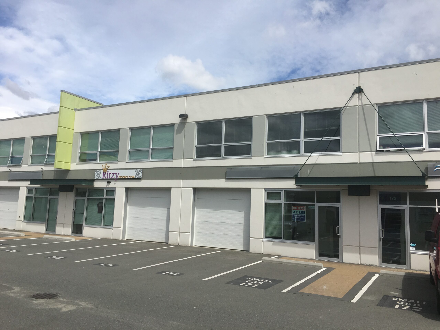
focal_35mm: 29
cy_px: 165
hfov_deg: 61.7
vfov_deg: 48.2
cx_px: 220
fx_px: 369
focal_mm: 4.15
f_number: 2.2
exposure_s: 1/2404
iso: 25
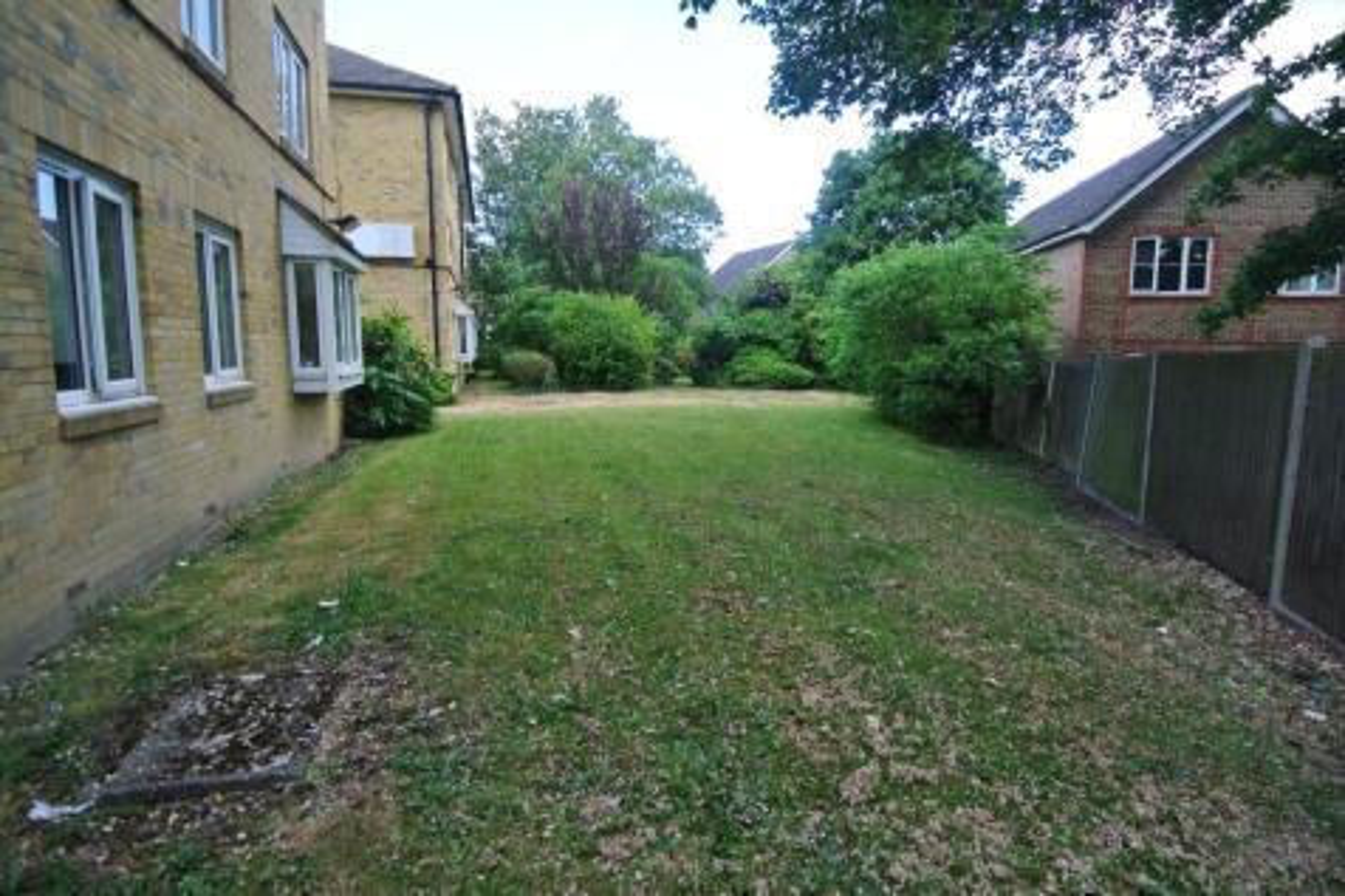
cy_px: 448
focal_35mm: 19
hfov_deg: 86.9
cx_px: 672
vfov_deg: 64.5
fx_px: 710
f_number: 4
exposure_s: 1/200
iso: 100
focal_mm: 7.1
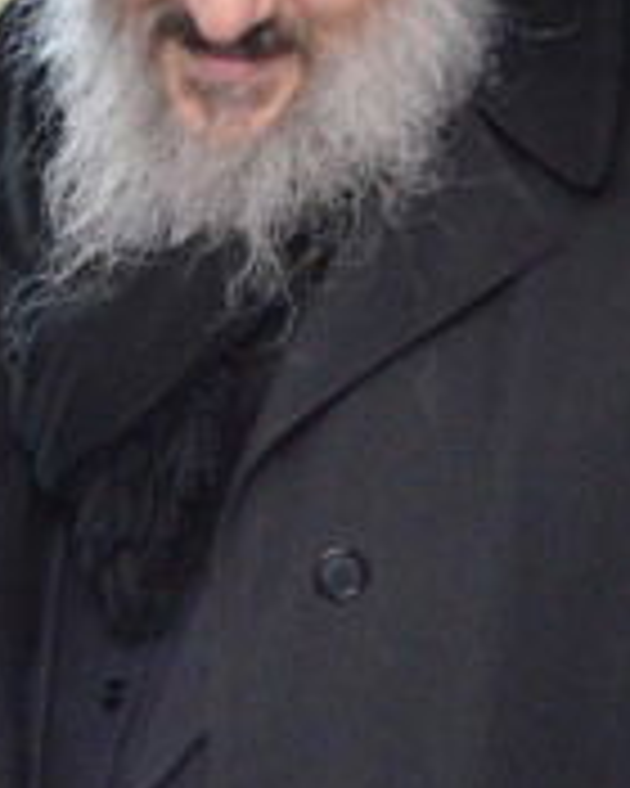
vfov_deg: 5.8
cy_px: 1436
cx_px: -1184
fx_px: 7645
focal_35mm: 328
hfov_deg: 4.5
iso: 1600
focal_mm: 40
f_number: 5
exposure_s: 1/200
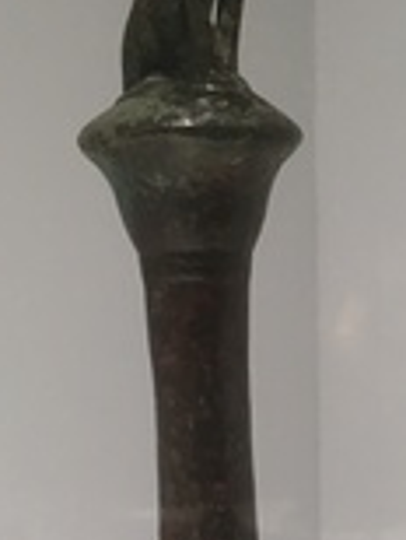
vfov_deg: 17.2
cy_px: 610
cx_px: 329
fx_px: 1715
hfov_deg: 13.4
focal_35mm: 110
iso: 40
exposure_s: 1/33
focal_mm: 4.15
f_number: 2.2
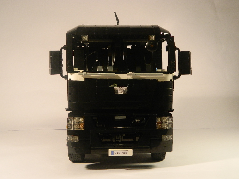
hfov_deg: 45.8
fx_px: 283
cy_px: 90
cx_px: 120
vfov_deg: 35.1
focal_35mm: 41
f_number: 3.5
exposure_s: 1/40
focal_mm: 7.3
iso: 250
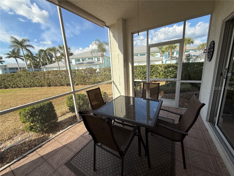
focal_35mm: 14
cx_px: 117
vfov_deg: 85.7
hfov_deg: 102.1
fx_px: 95
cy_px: 88
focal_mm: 2.22
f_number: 2.2
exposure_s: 1/876
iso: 50
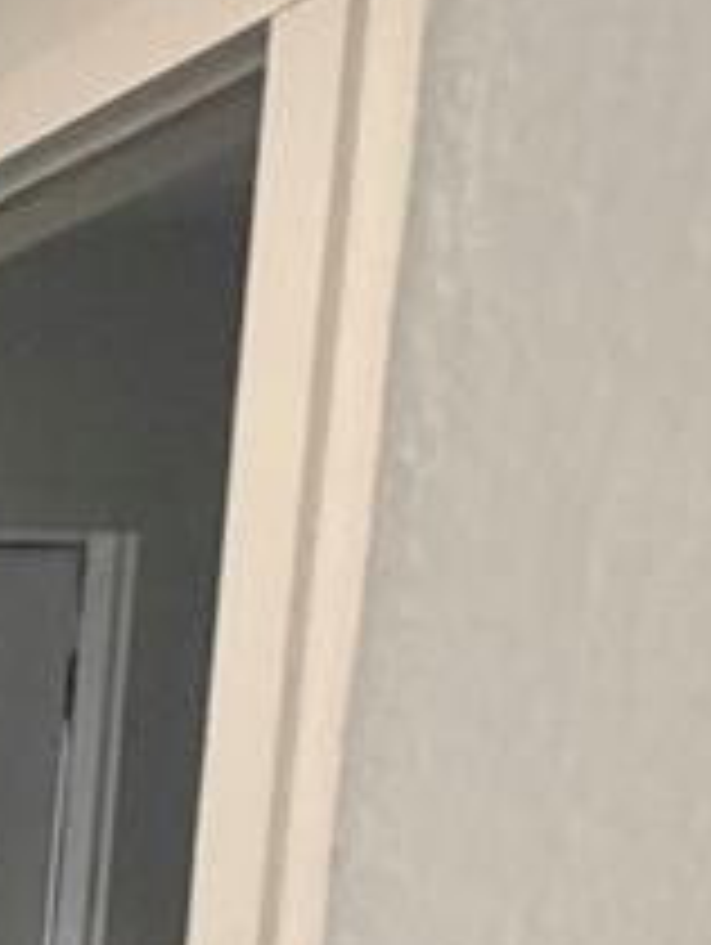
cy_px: 1404
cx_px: -1282
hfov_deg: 12.0
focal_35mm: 80
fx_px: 2186
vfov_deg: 20.9
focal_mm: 2.22
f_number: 2.2
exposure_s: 1/95
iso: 320
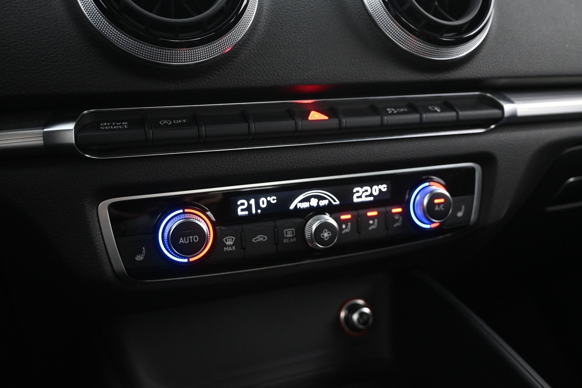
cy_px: 194
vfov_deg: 42.6
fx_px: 497
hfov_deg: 60.7
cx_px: 291
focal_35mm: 31
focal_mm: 20.5
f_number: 3.8
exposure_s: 1/13
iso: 2500
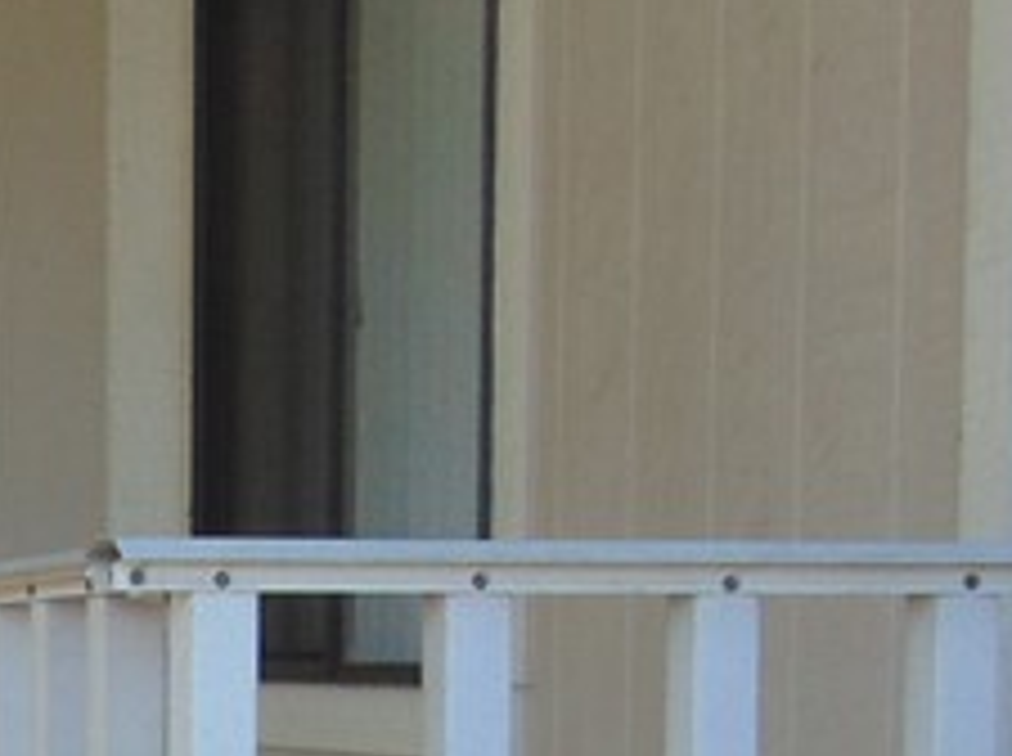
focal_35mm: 114
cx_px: -310
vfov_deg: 12.5
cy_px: 1053
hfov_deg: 16.3
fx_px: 3327
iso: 80
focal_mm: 4.5
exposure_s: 1/250
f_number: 3
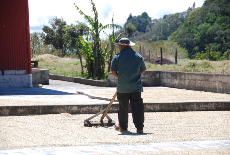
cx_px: 115
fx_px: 913
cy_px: 78
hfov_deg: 14.4
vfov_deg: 9.7
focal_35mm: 142
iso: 200
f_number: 6.3
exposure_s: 1/640
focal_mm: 95
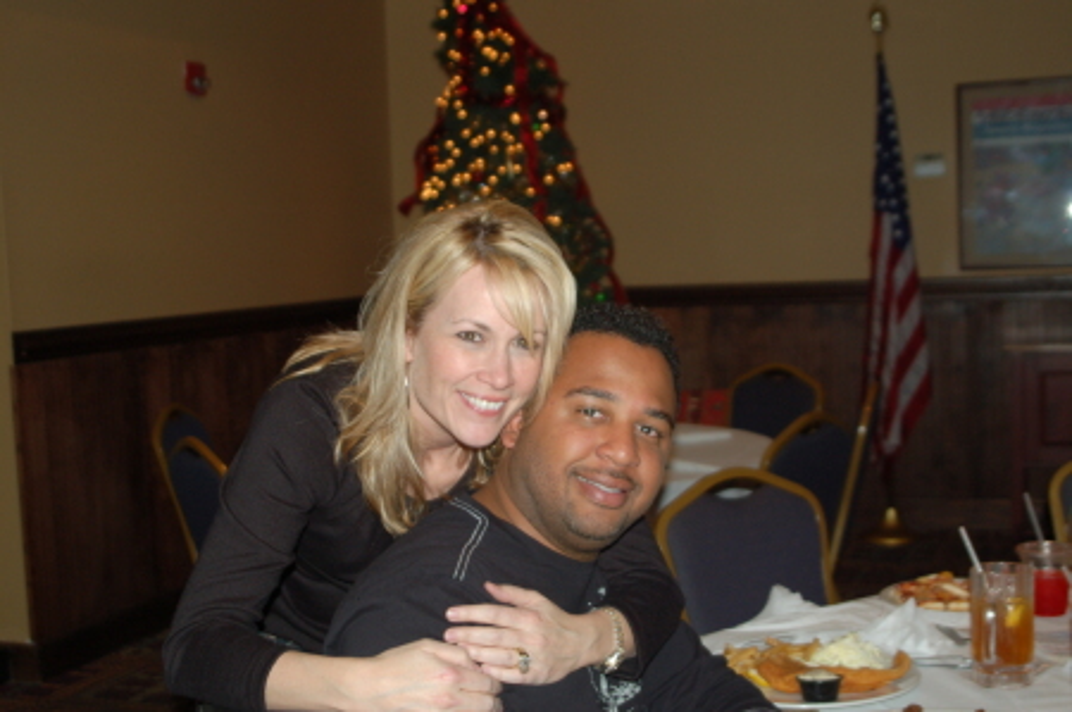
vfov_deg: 25.0
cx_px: 536
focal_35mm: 54
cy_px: 356
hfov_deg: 36.9
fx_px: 1606
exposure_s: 1/60
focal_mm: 36
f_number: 4
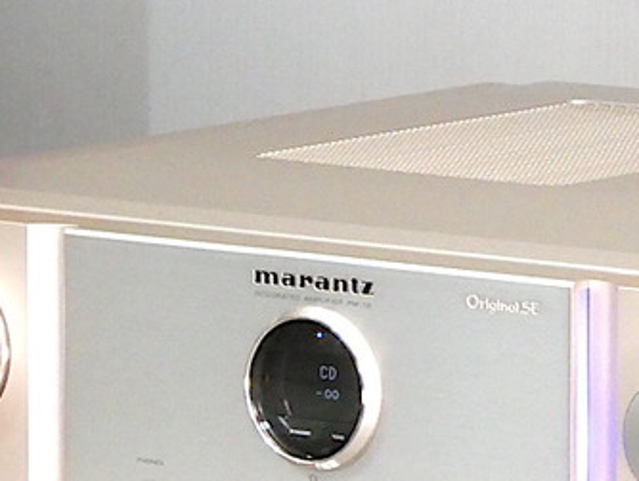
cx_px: 672
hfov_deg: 4.8
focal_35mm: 411
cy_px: 389
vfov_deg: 3.6
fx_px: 7592
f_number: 7.1
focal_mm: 25.6
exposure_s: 1/40
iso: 1600
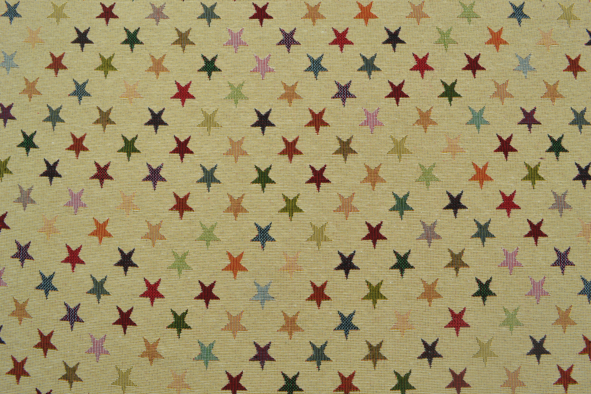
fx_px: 443
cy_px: 197
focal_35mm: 27
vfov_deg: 47.9
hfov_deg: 67.4
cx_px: 296
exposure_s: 1/13
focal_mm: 18
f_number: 9
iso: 100
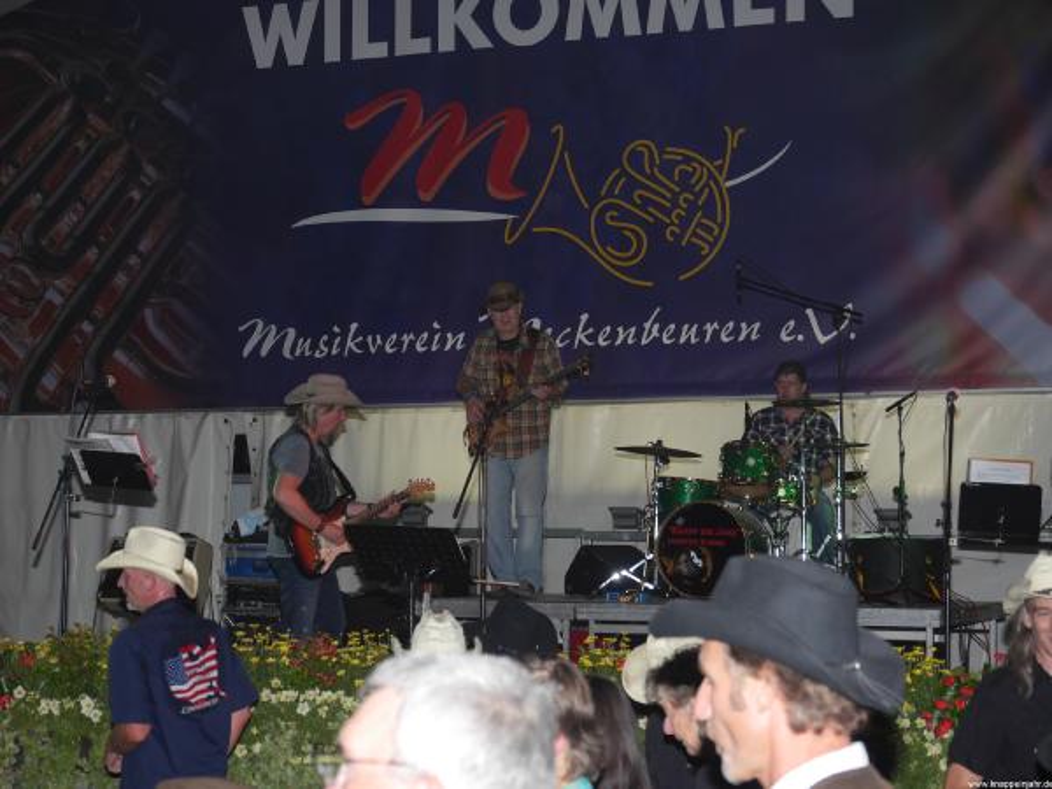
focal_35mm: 82
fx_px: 2492
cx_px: 526
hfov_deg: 23.8
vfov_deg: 18.0
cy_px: 394
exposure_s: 1/50
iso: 200
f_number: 5.3
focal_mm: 41
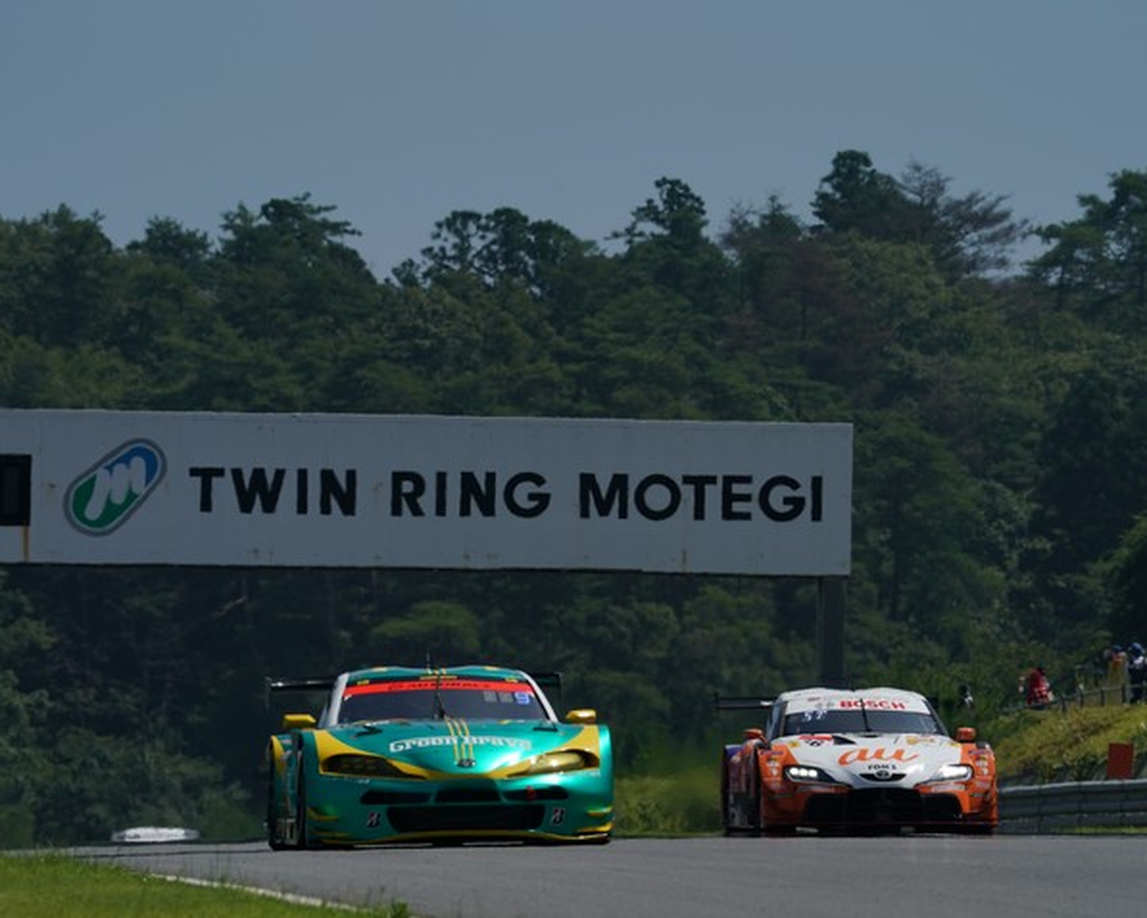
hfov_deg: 3.9
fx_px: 16945
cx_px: 599
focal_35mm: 499
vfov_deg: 3.1
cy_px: 459
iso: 250
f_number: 11
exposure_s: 1/1000
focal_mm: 441
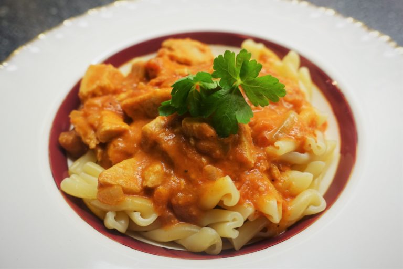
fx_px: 269
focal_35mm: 24
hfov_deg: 73.7
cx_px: 202
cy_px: 134
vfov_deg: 53.1
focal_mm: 8.8
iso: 125
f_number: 2.8
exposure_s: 1/50
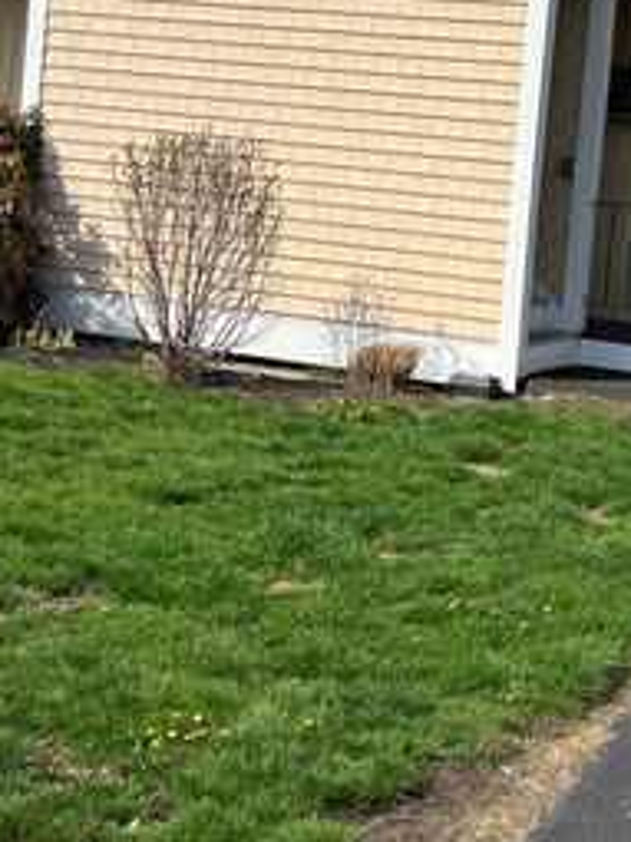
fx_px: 1654
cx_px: 535
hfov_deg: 21.2
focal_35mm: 68
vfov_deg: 28.0
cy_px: 180
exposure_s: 1/5882
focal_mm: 5.7
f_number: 1.5
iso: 50
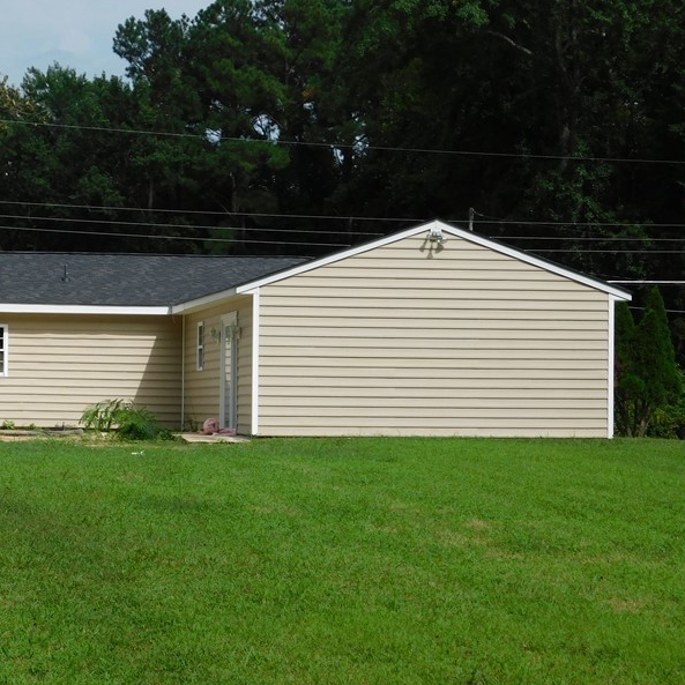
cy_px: 401
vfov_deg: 19.3
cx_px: 165
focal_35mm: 90
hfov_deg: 19.2
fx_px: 2015
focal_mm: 10.4
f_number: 8
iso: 125
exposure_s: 1/400
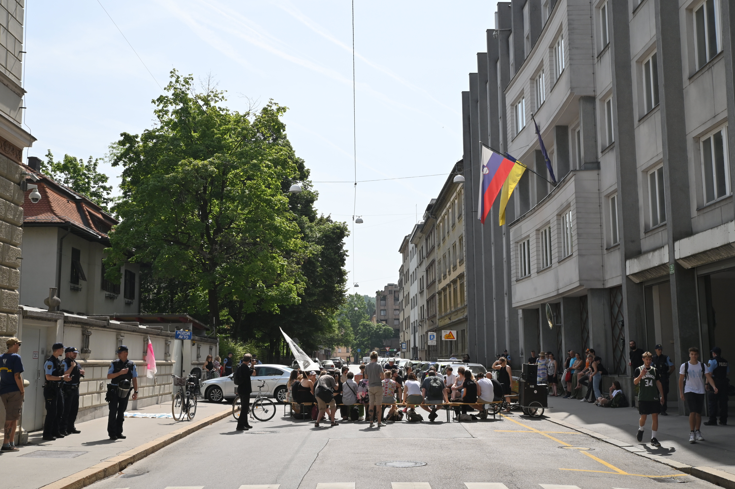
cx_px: 368
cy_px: 244
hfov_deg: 48.5
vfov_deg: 33.4
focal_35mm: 40
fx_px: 816
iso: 400
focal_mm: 40
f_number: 13
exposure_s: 1/400
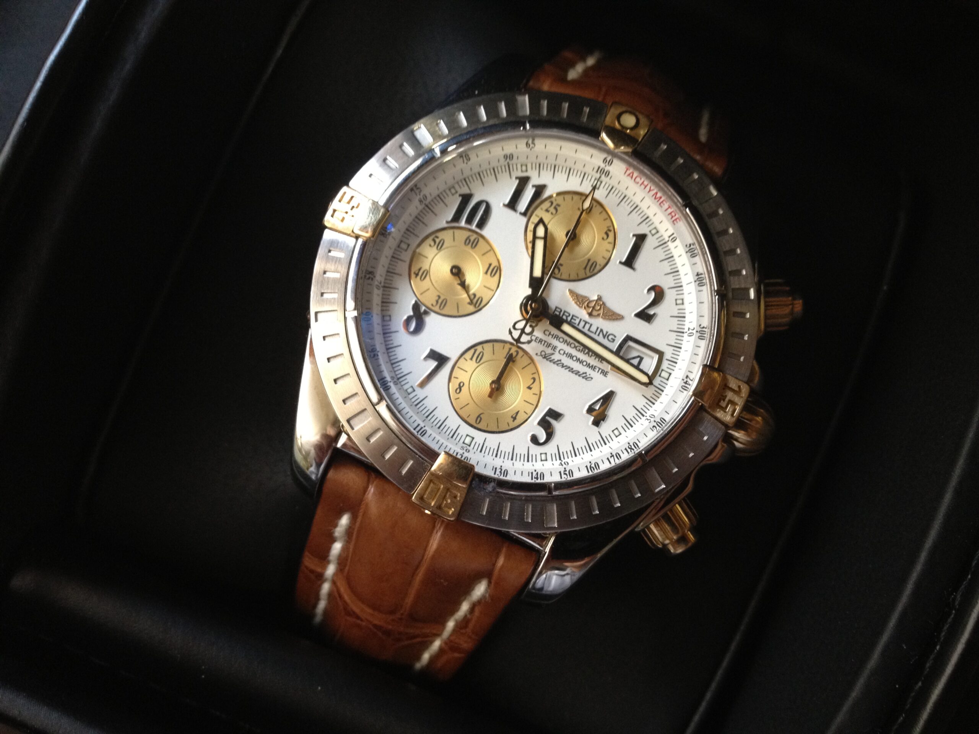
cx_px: 490
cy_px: 367
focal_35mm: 35
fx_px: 990
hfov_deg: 52.6
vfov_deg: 40.7
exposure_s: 1/20
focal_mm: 4.28
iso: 200
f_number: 2.4
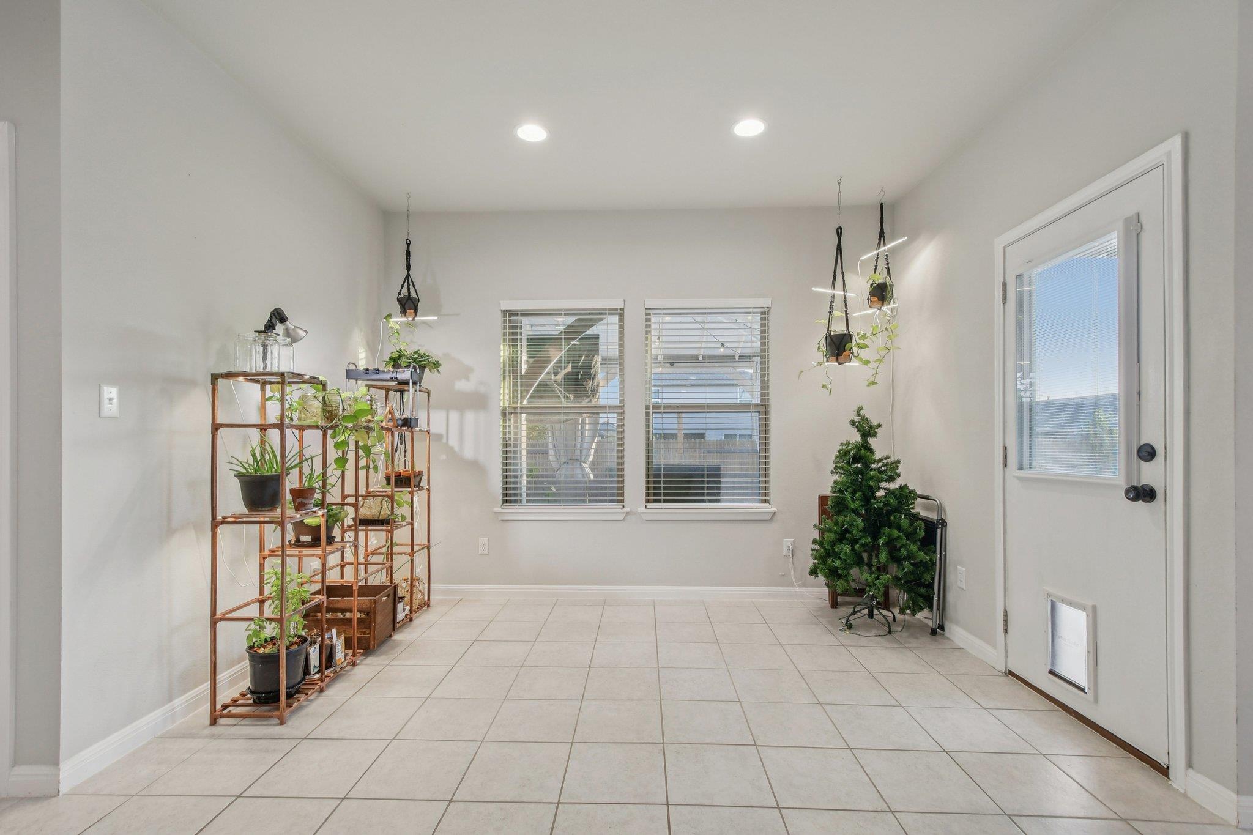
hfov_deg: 100.4
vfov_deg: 77.3
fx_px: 522
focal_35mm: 15
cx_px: 626
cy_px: 418
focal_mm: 10
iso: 400
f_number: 8
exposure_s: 1/40
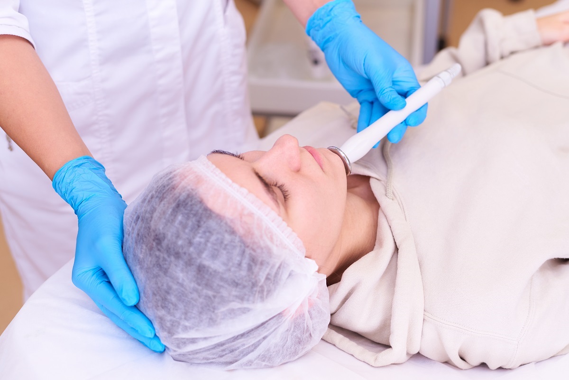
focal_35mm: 50
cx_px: 284
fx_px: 791
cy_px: 190
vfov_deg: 27.0
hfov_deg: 39.6
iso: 400
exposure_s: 1/160
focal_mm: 50
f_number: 3.2
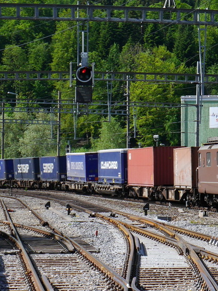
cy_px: 138
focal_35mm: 103
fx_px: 865
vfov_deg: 19.1
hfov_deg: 14.0
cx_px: 252
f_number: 8
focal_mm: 26
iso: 160
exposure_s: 1/320
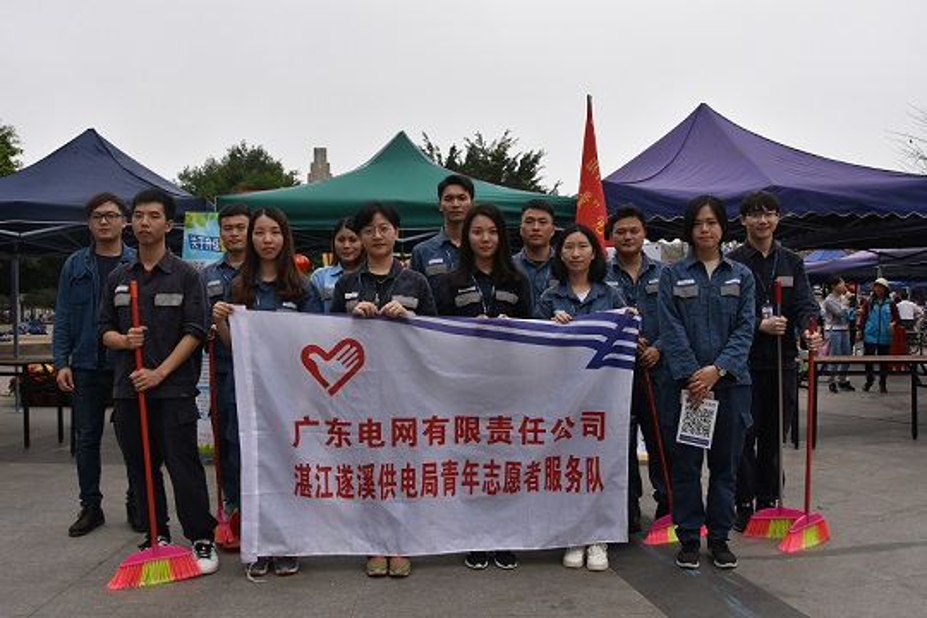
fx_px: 772
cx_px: 464
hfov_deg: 61.9
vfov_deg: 43.6
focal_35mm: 30
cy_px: 309
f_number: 8
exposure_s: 1/500
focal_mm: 20
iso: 320
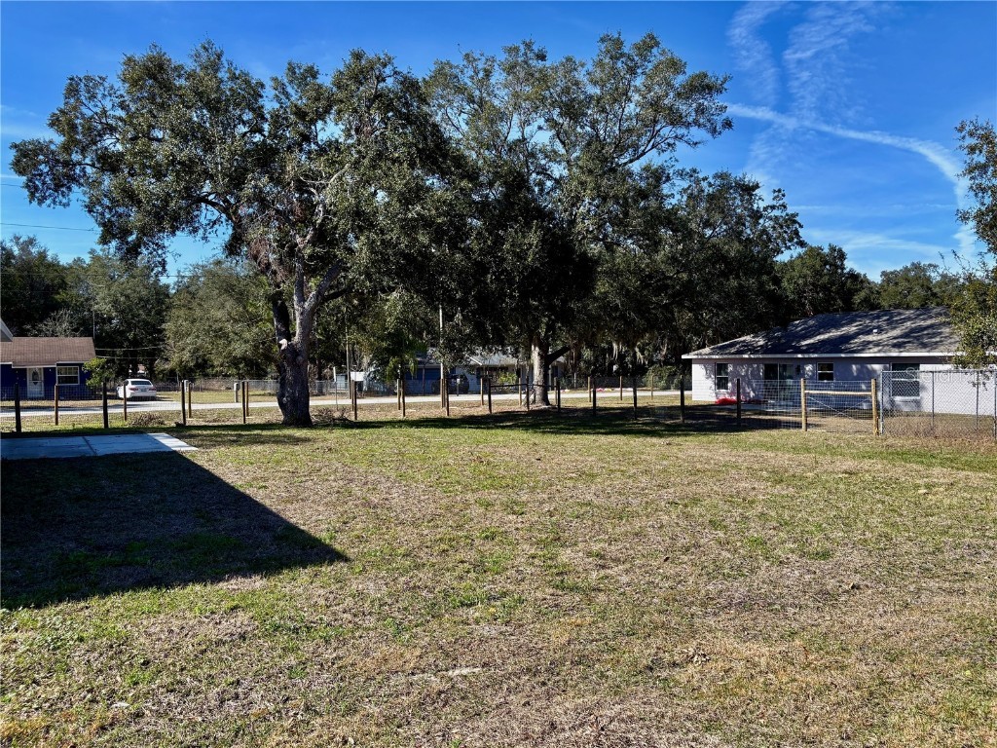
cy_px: 374
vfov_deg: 53.1
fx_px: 749
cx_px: 498
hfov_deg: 67.3
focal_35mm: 26
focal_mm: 5.96
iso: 50
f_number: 1.6
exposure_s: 1/2012
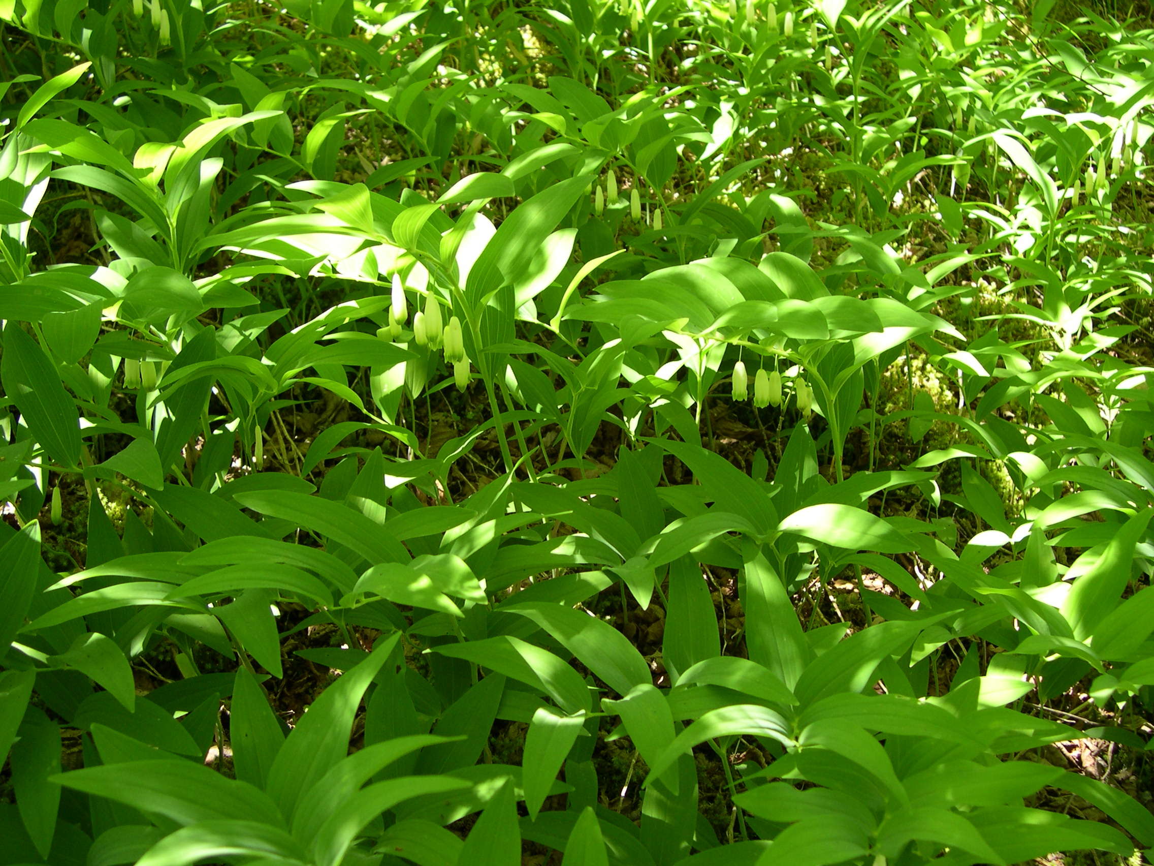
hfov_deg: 49.0
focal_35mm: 38
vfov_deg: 37.7
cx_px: 577
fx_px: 1267
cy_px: 433
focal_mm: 8
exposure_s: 1/98
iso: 100
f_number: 2.8
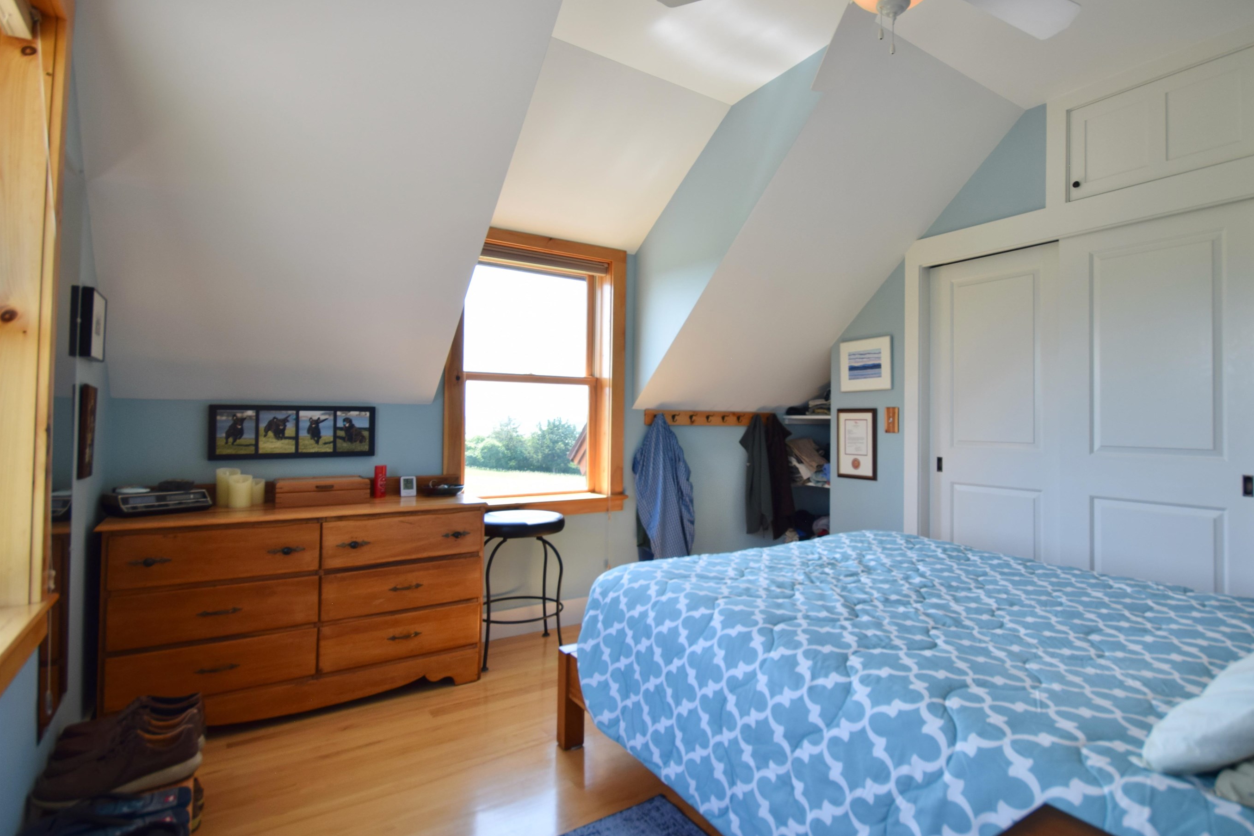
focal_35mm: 17
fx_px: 592
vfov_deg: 70.4
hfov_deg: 92.8
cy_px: 406
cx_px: 710
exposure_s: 1/60
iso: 200
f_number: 6.3
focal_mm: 10
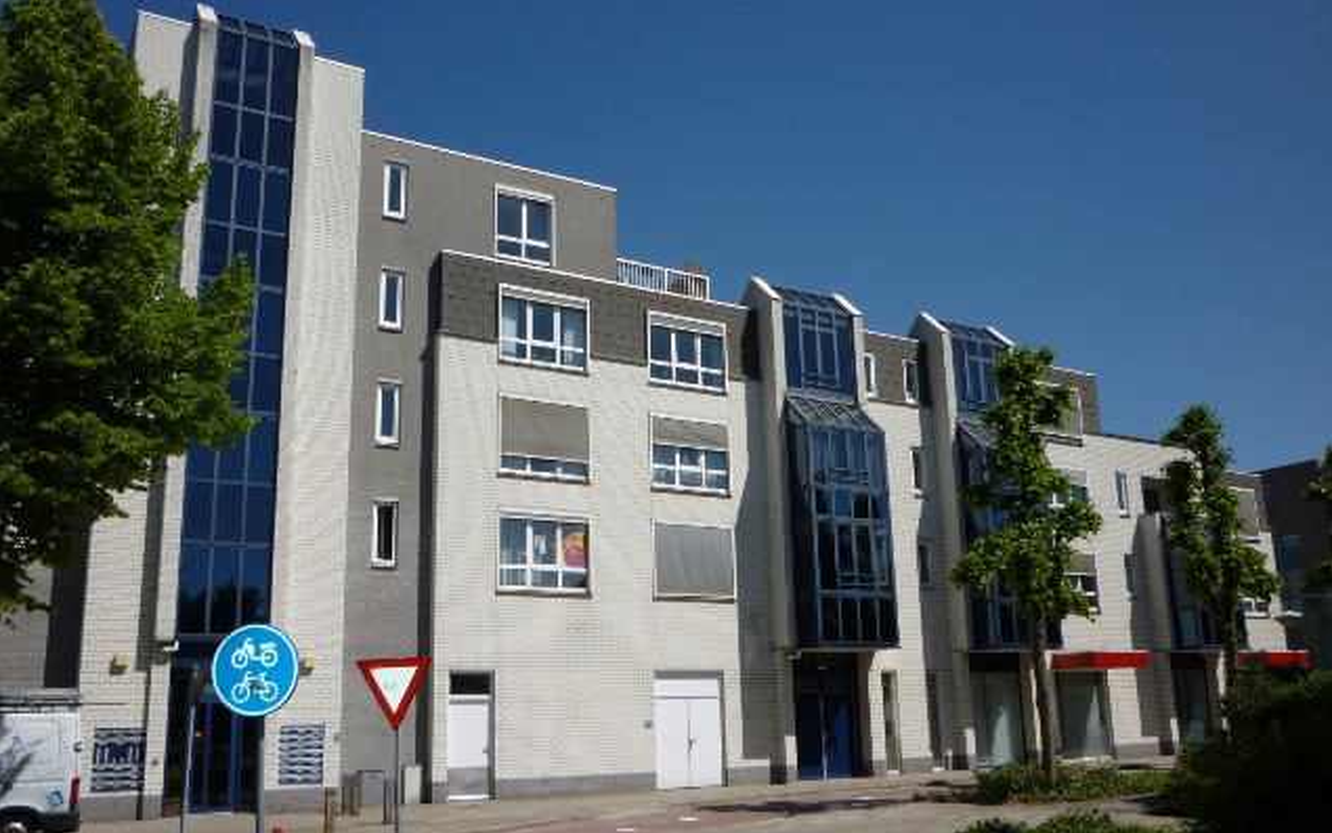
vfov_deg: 40.5
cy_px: 468
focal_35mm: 31
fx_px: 1125
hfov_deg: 61.2
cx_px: 667
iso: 100
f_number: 5.6
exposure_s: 1/640
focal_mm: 5.2
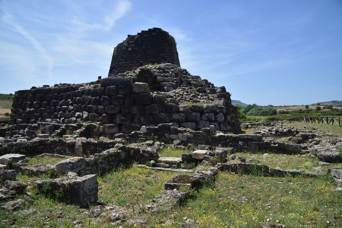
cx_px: 171
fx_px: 228
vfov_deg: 53.2
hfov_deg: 73.7
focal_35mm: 24
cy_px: 114
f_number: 10
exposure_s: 1/320
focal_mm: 24
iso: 200
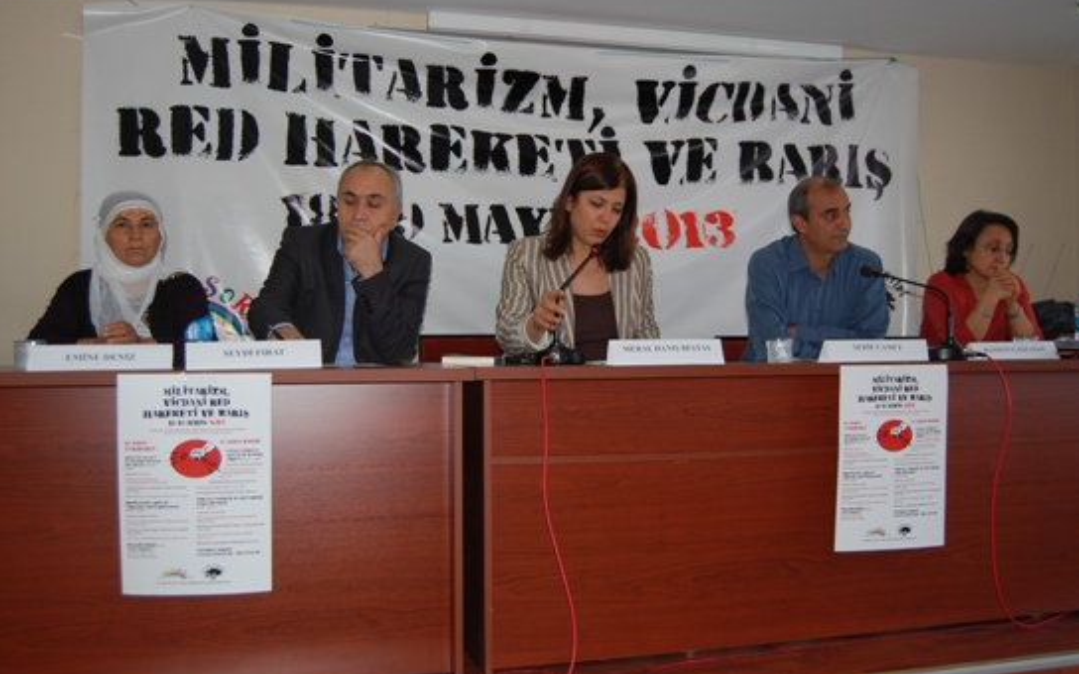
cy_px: 337
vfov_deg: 35.8
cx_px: 541
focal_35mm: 36
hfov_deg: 54.6
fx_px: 1044
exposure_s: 1/60
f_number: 3.8
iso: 400
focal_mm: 23
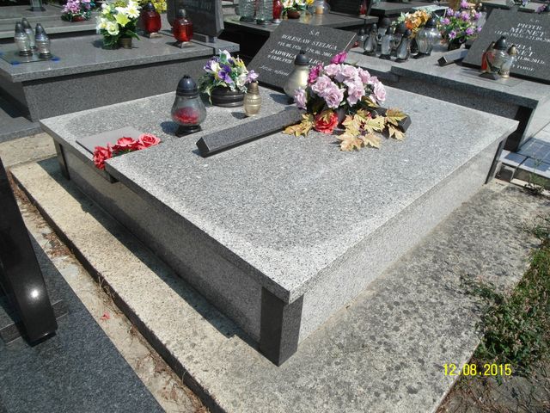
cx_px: 275
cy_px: 206
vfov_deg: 56.8
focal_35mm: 24
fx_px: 381
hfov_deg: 71.6
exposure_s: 1/750
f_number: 4.4
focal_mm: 5.2
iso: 80
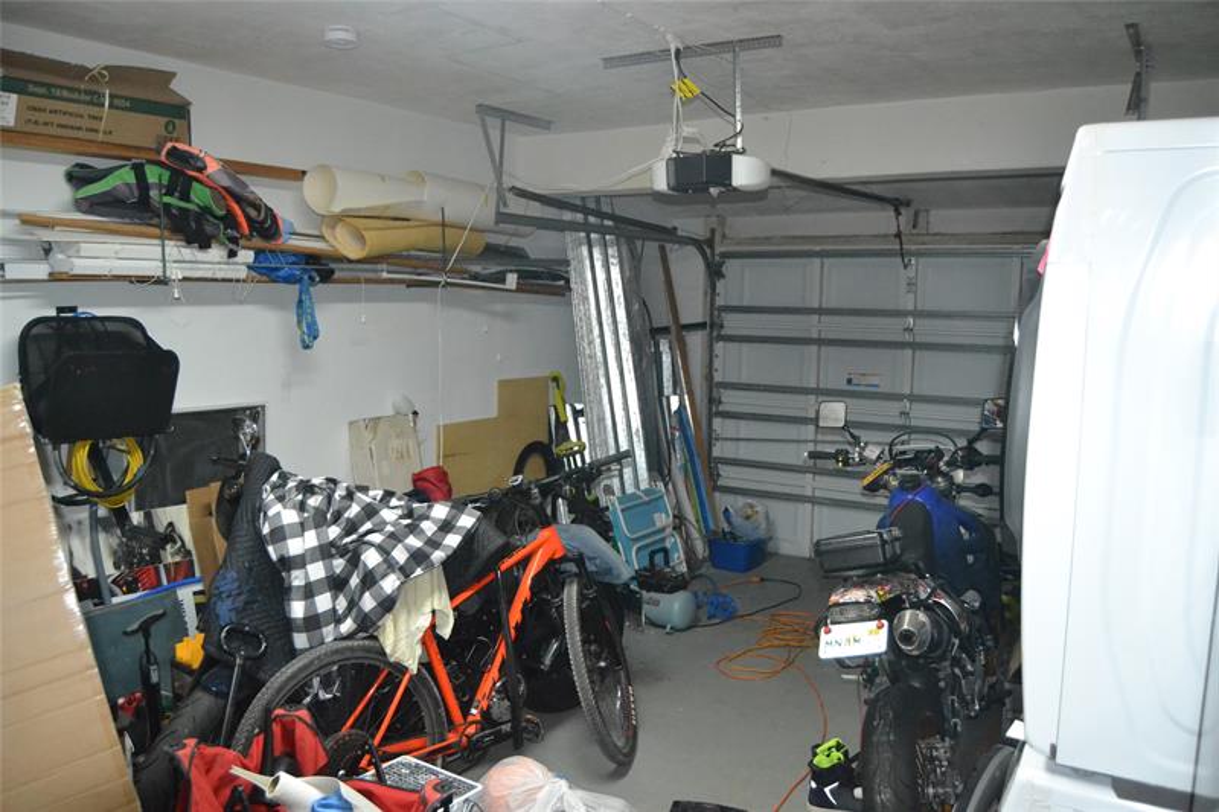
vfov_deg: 47.9
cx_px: 610
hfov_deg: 67.4
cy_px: 406
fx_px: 914
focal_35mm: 27
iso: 3200
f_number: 3.5
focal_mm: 18
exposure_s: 1/60
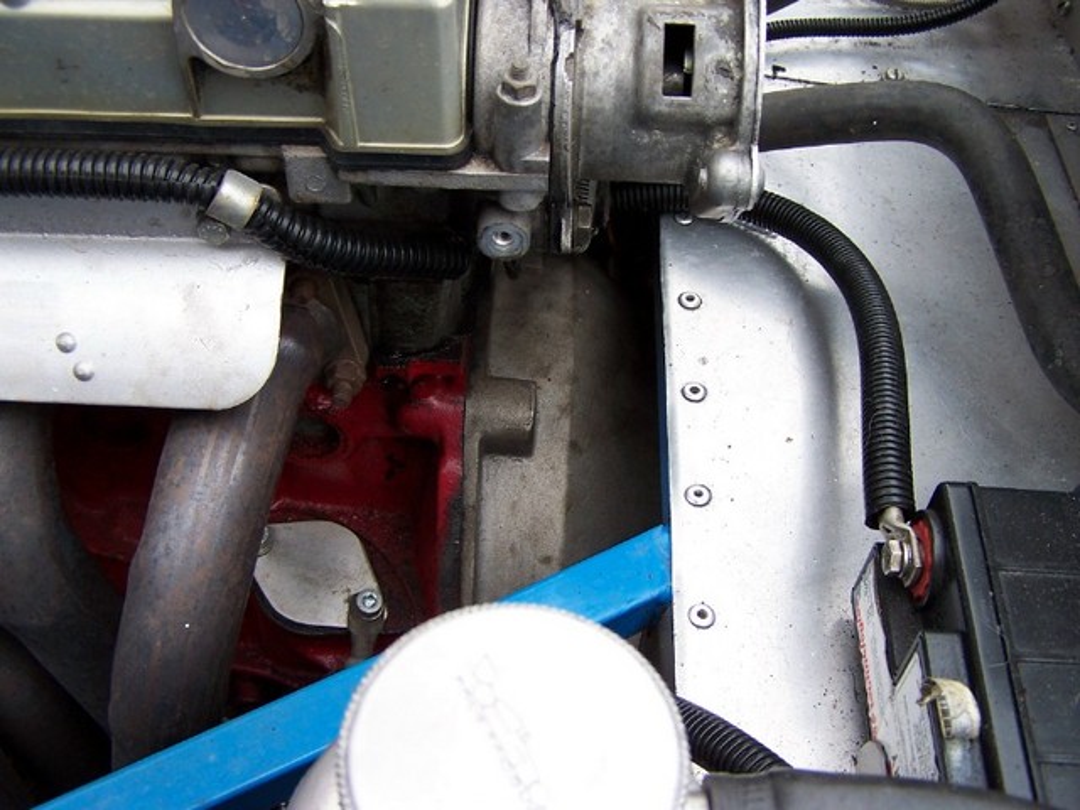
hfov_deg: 49.0
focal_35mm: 38
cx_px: 540
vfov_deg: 37.7
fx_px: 1186
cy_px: 405
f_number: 2.8
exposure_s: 1/60
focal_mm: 6.3
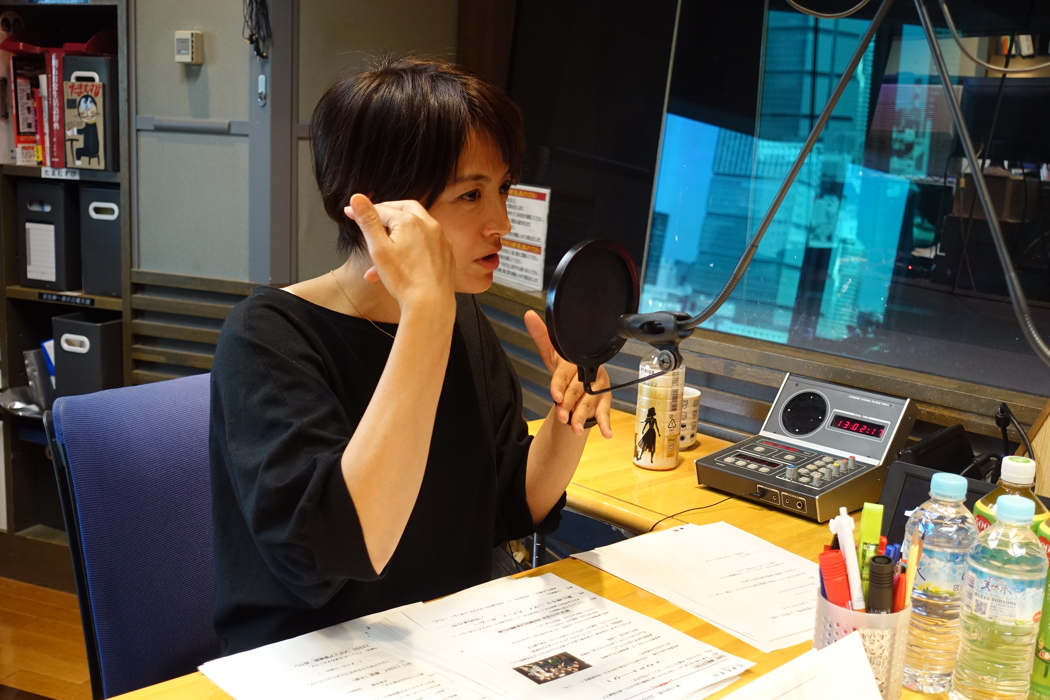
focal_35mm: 43
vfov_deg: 31.2
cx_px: 525
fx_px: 1254
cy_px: 350
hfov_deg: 45.4
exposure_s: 1/50
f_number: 2.8
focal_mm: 15.94
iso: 500
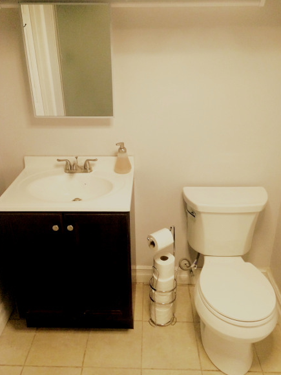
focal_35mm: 30
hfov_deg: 46.8
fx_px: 325
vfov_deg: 60.0
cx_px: 138
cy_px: 185
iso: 250
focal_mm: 4.15
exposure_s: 1/30
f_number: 2.2
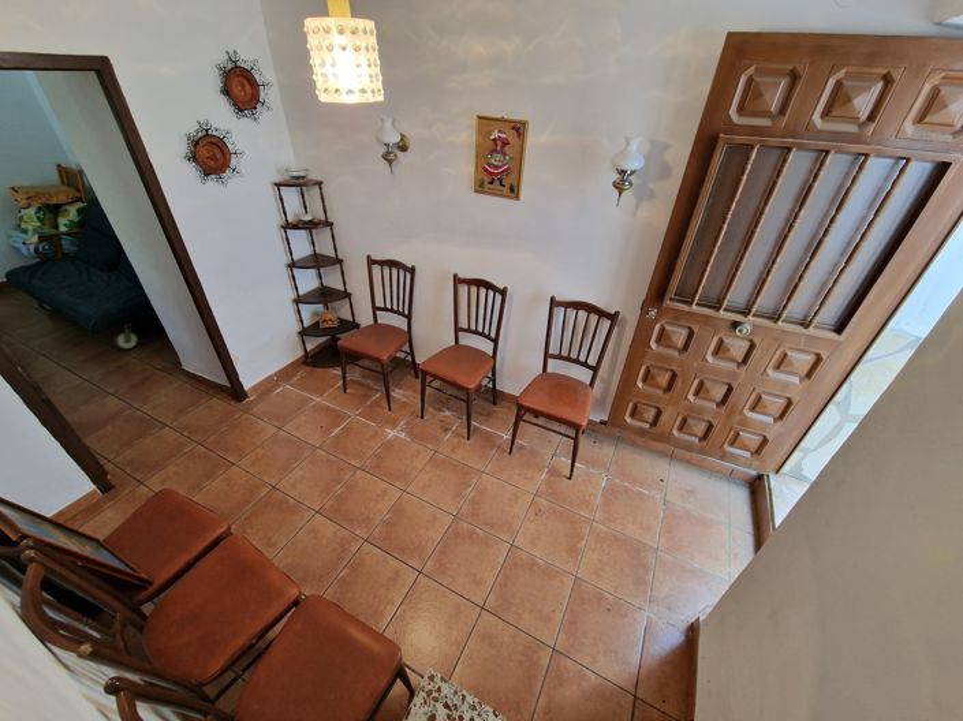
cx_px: 482
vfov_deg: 89.9
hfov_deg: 106.2
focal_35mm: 13
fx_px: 361
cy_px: 360
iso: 125
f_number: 2.2
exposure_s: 1/50
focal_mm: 2.2
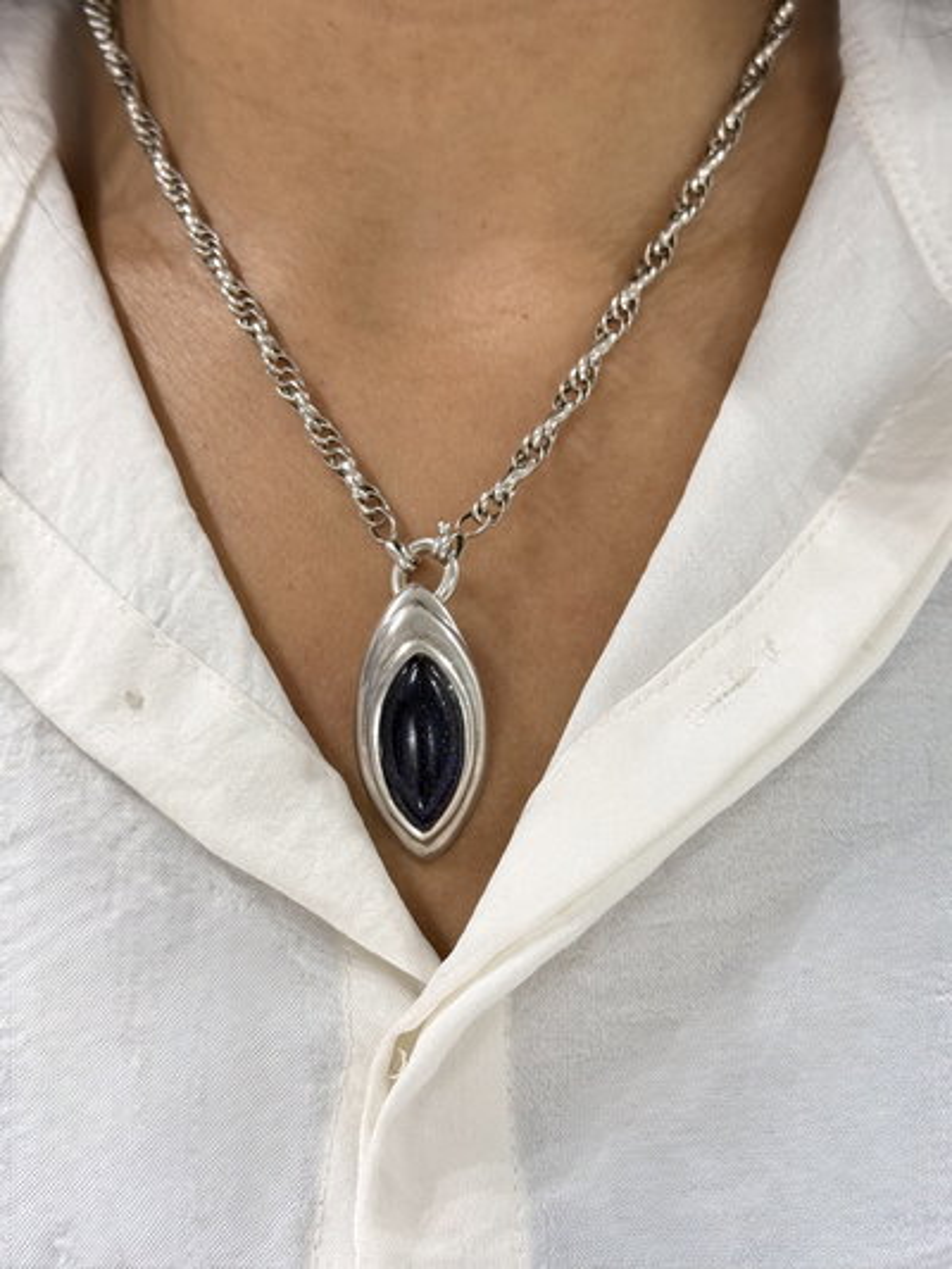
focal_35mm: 48
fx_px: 1759
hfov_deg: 30.3
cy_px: 634
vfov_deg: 39.6
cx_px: 476
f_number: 1.78
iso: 160
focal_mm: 6.76
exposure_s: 1/60
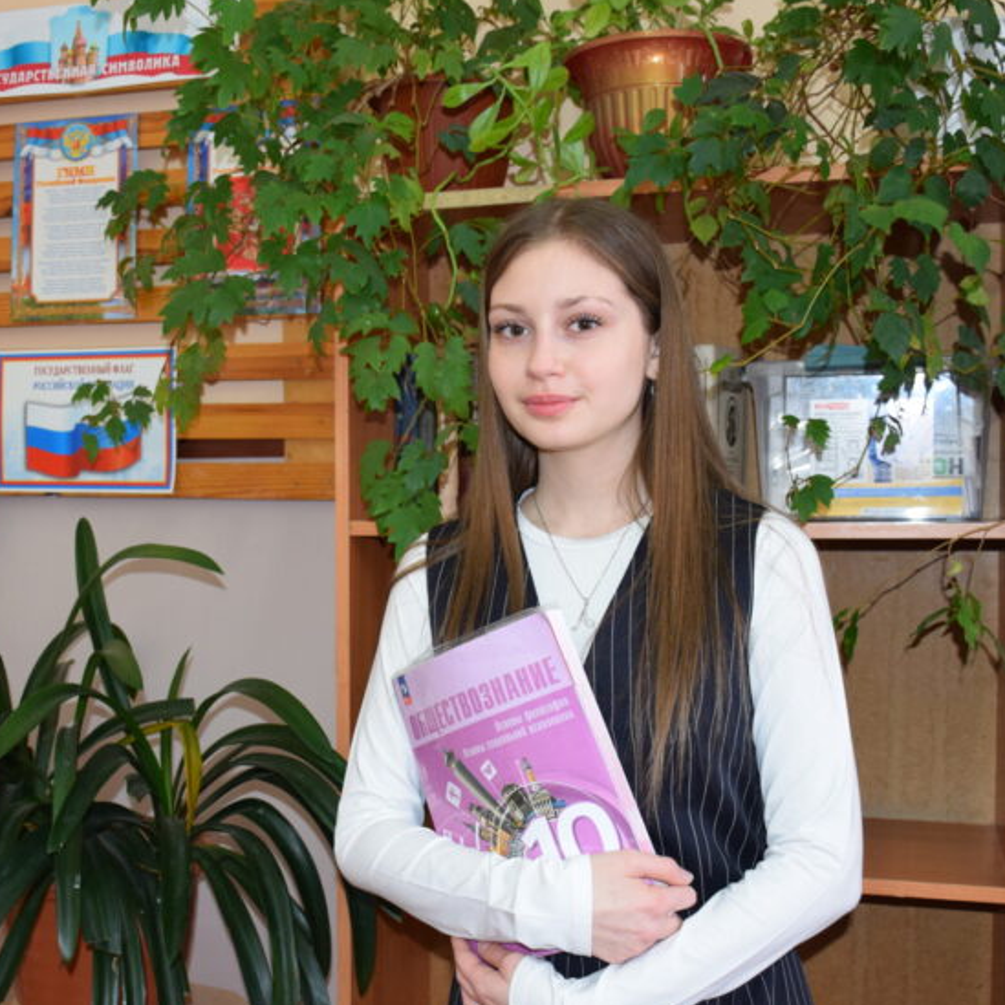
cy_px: 540
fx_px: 1511
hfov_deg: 36.7
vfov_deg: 36.8
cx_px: 423
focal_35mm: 46
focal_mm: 22
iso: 800
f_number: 4.5
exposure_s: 1/80
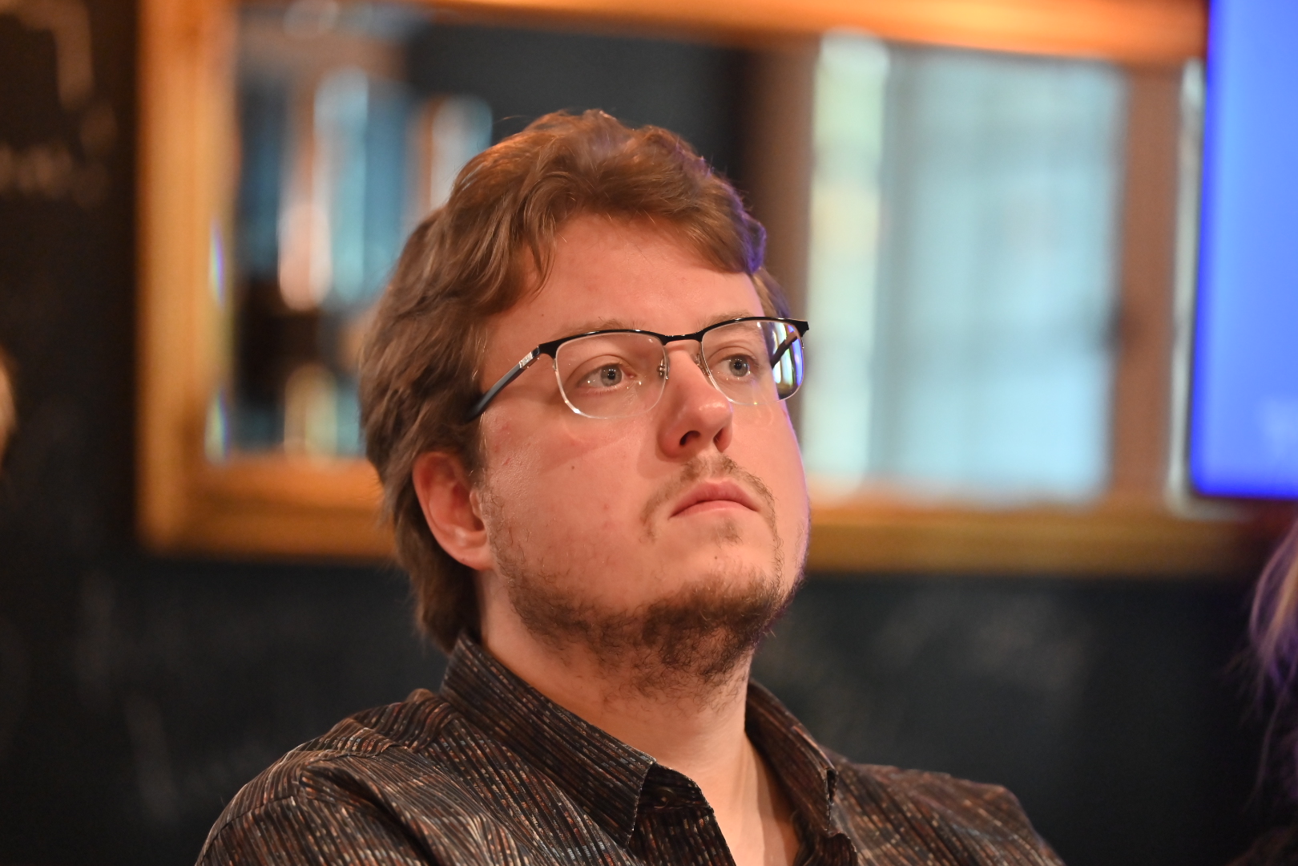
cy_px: 433
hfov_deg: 11.4
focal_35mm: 180
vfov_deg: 7.6
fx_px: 6489
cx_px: 649
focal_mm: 180
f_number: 2.8
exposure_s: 1/400
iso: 4000
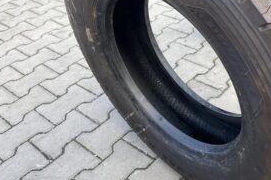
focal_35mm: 43
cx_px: 186
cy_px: 56
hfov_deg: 44.6
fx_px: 323
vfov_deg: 30.8
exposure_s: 1/217
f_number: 1.8
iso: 32
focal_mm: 4.25
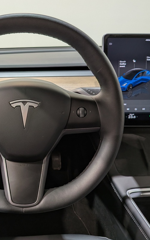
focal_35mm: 35
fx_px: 229
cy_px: 116
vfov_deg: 55.3
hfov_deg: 34.8
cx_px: 24
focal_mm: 4.53
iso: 41
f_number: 1.7
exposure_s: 1/25
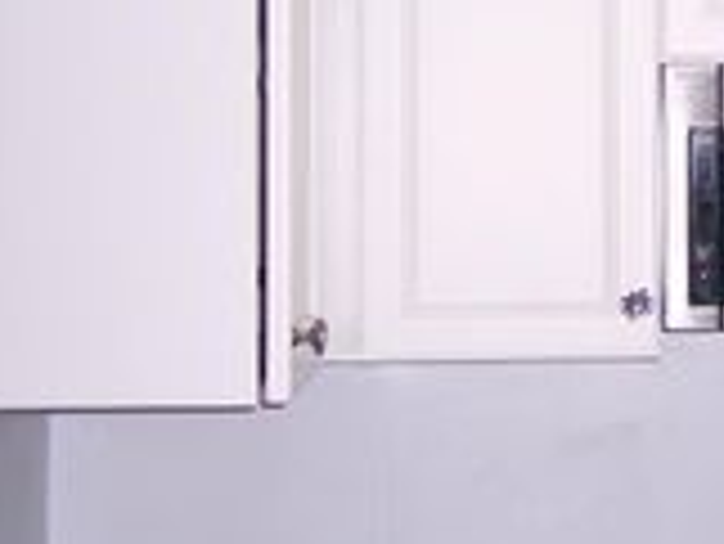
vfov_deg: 10.3
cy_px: 92
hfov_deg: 13.0
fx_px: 3014
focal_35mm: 144
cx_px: 1088
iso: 100
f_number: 2.8
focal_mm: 8
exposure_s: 1/60
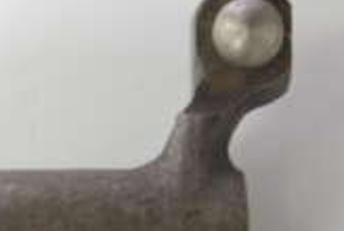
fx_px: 4193
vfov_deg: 3.1
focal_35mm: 438
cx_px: 69
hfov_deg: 4.7
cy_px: 242
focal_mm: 80
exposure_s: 1/10
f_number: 8
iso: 800
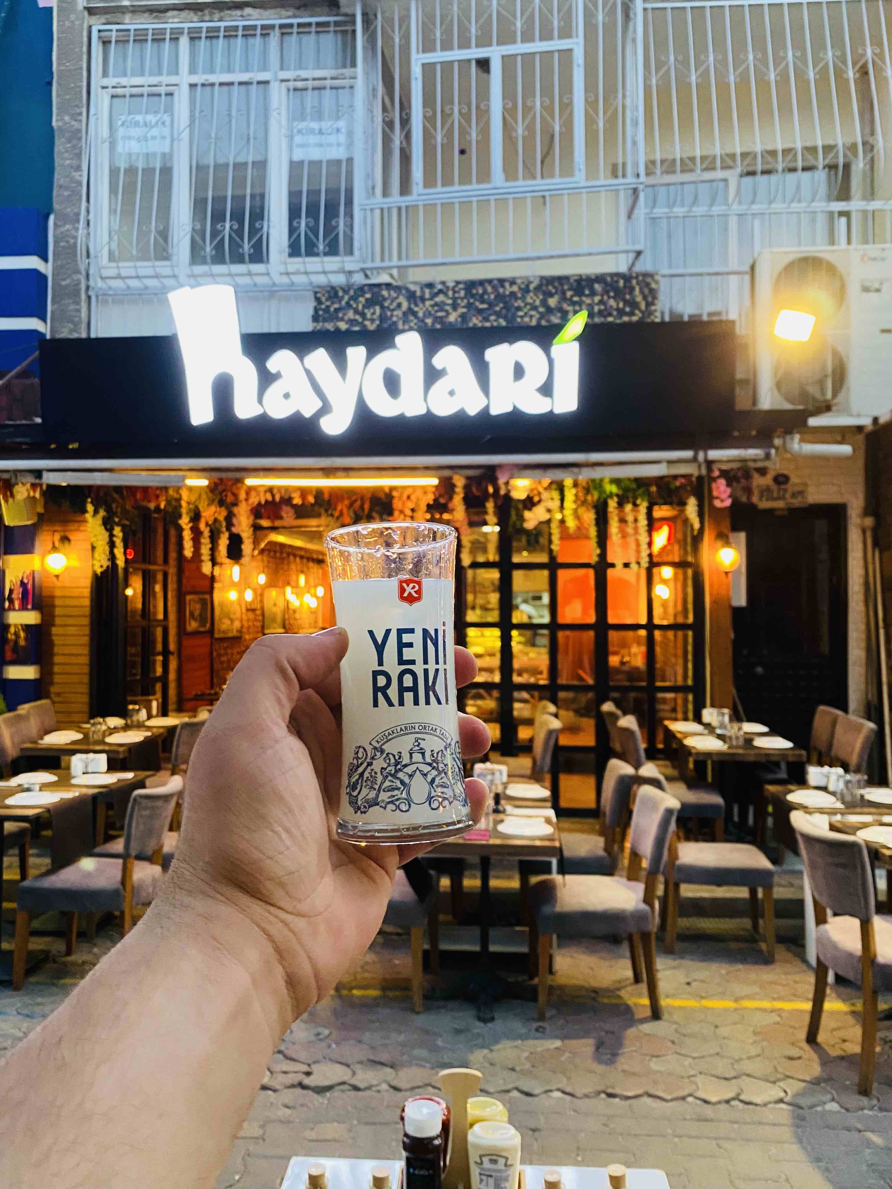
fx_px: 893
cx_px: 446
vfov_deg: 67.3
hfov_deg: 53.1
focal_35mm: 26
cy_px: 594
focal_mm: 4.25
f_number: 1.8
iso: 500
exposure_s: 1/50
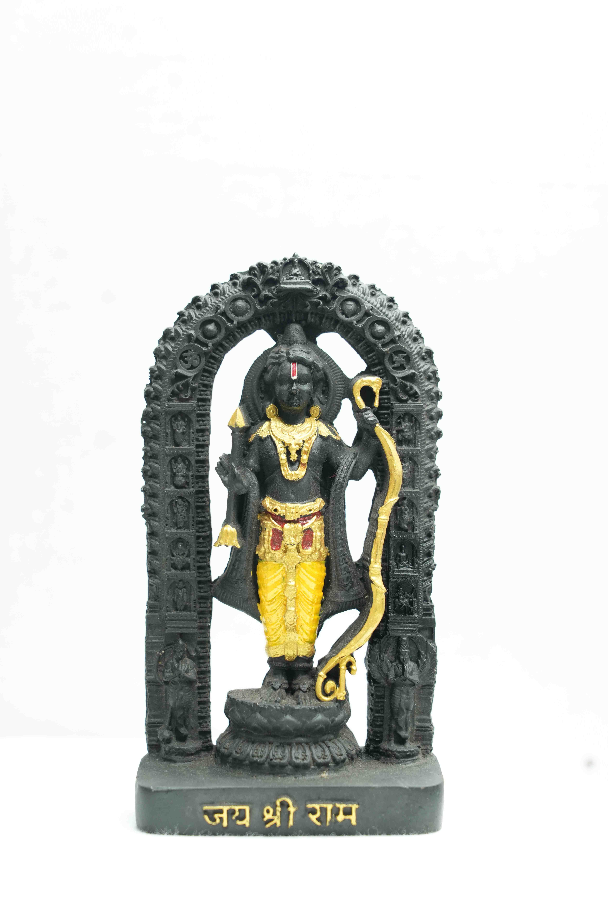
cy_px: 456
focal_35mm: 105
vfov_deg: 19.5
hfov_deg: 13.0
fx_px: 2660
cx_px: 304
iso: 1000
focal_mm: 105
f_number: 5.6
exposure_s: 1/60
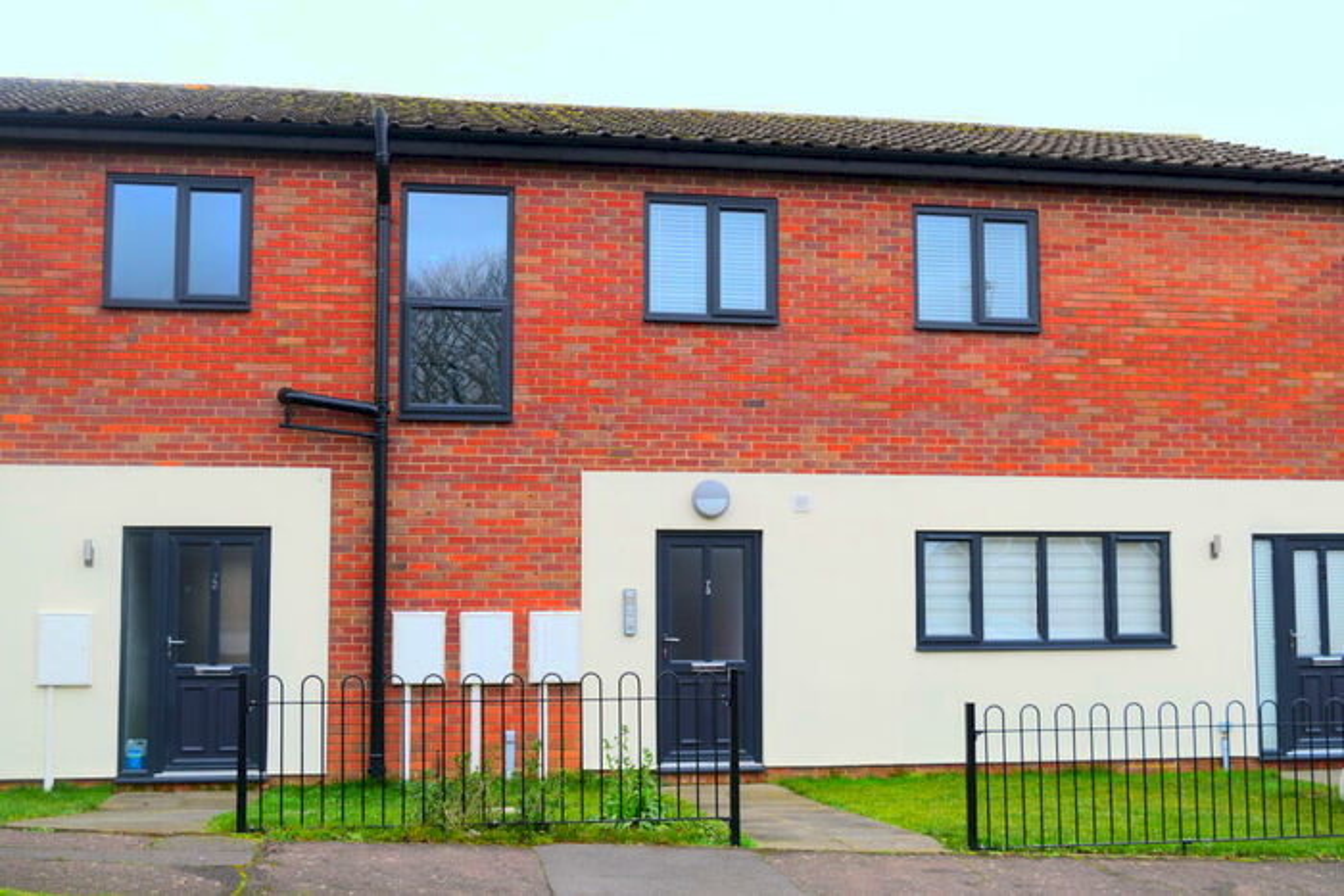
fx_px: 1680
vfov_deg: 29.9
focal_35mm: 45
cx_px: 672
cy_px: 448
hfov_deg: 43.6
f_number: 7.1
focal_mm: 30
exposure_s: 1/200
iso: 400
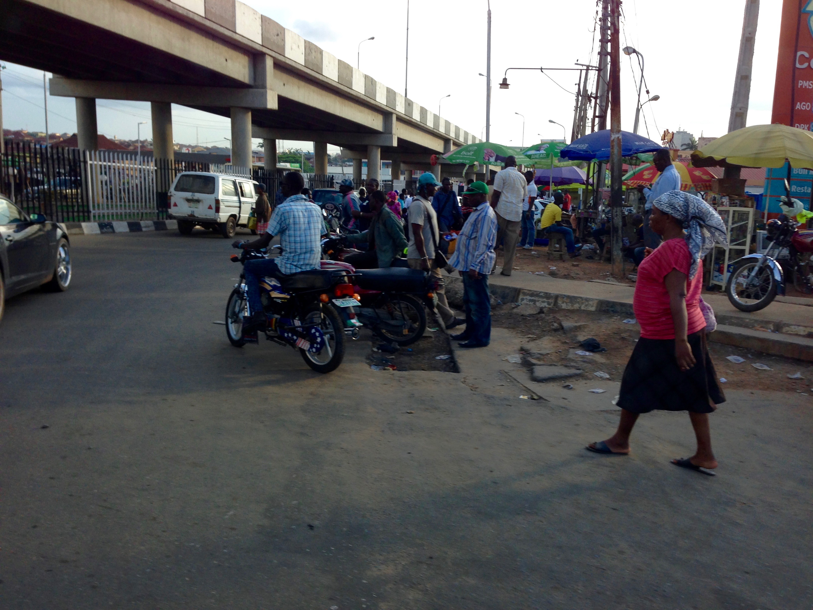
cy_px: 305
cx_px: 406
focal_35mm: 33
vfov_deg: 42.9
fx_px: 775
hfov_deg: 55.4
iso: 50
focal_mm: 4.12
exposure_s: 1/201
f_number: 2.4
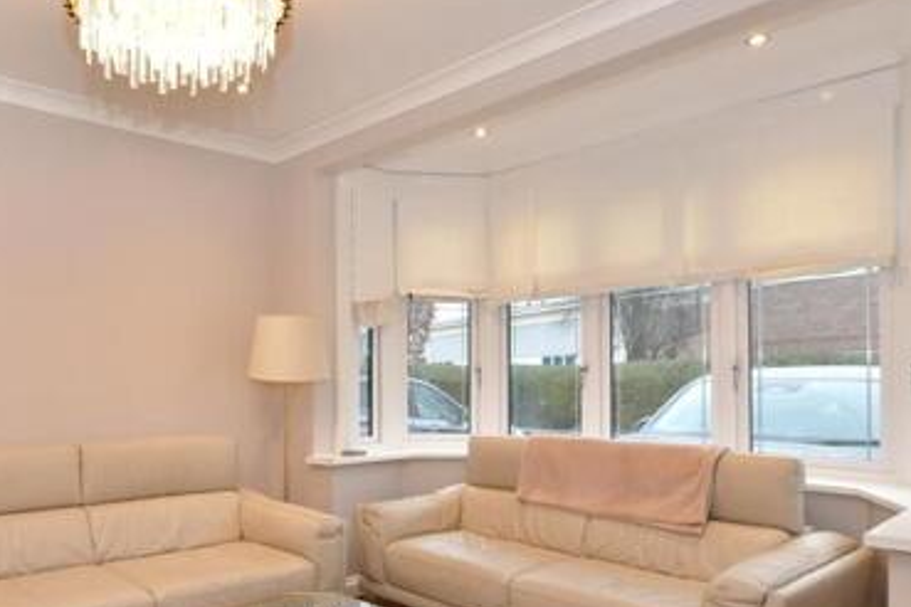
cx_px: 264
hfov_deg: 66.4
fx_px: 658
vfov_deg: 49.1
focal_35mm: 26
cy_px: 379
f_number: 8
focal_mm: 10
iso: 200
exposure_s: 1/6
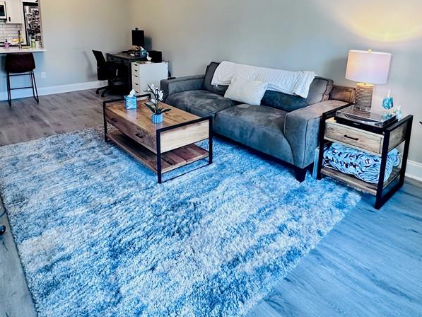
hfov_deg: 71.6
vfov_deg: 54.1
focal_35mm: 24
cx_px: 203
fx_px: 293
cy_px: 77
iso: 250
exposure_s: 1/120
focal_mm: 2.22
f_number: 2.2
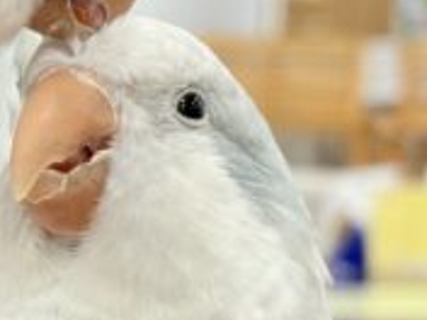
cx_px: 58
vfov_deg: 7.9
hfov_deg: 10.4
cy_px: 221
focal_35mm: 189
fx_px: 2331
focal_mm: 5.96
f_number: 1.6
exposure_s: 1/100
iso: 80
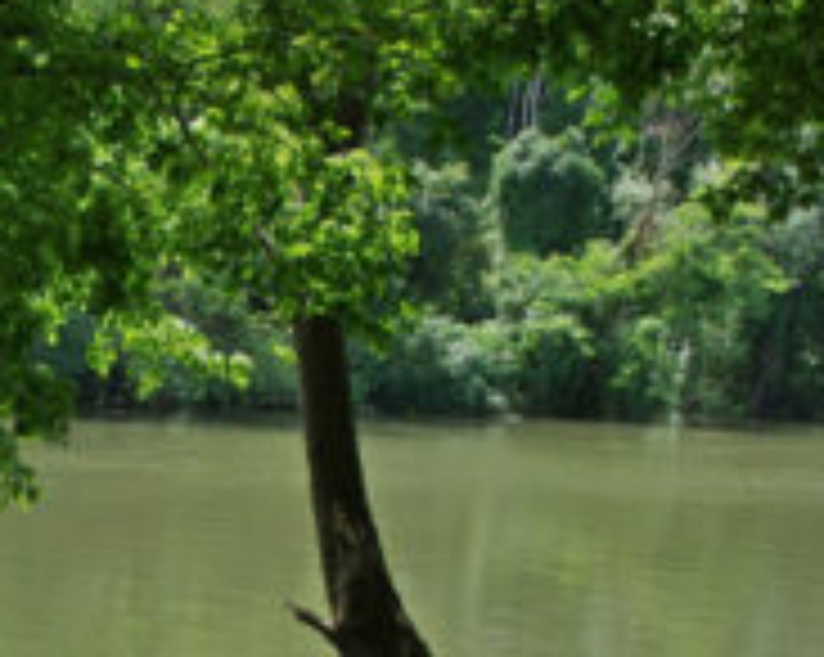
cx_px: 324
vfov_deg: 19.4
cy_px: 801
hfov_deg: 25.7
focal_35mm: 74
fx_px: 1803
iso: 320
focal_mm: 16
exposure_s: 1/400
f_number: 8
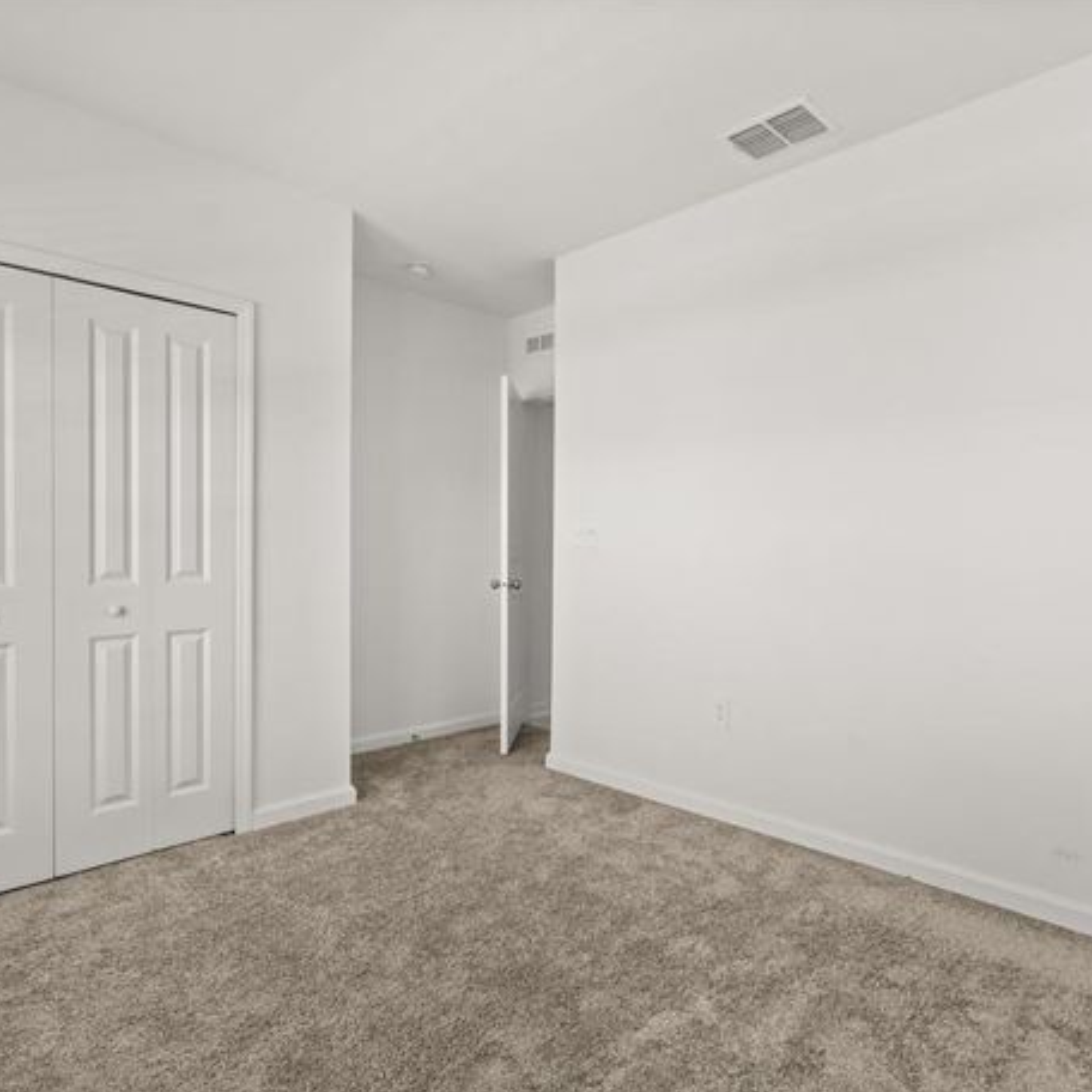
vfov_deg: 72.1
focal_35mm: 21
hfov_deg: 72.1
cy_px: 554
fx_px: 749
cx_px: 581
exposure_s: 1/250
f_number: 5
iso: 2000
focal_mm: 16
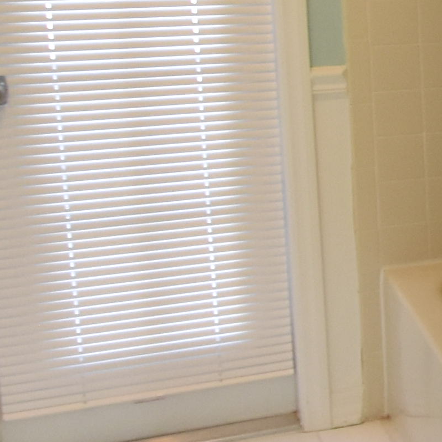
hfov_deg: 13.5
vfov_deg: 18.0
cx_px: 1050
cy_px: 91
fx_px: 1387
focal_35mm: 96
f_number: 3.5
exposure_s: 1/90
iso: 800
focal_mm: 10
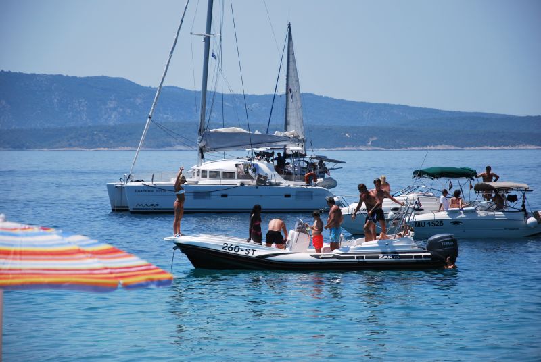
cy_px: 181
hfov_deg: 13.0
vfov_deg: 8.7
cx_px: 270
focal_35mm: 158
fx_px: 2370
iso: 100
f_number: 6.3
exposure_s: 1/640
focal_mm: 105
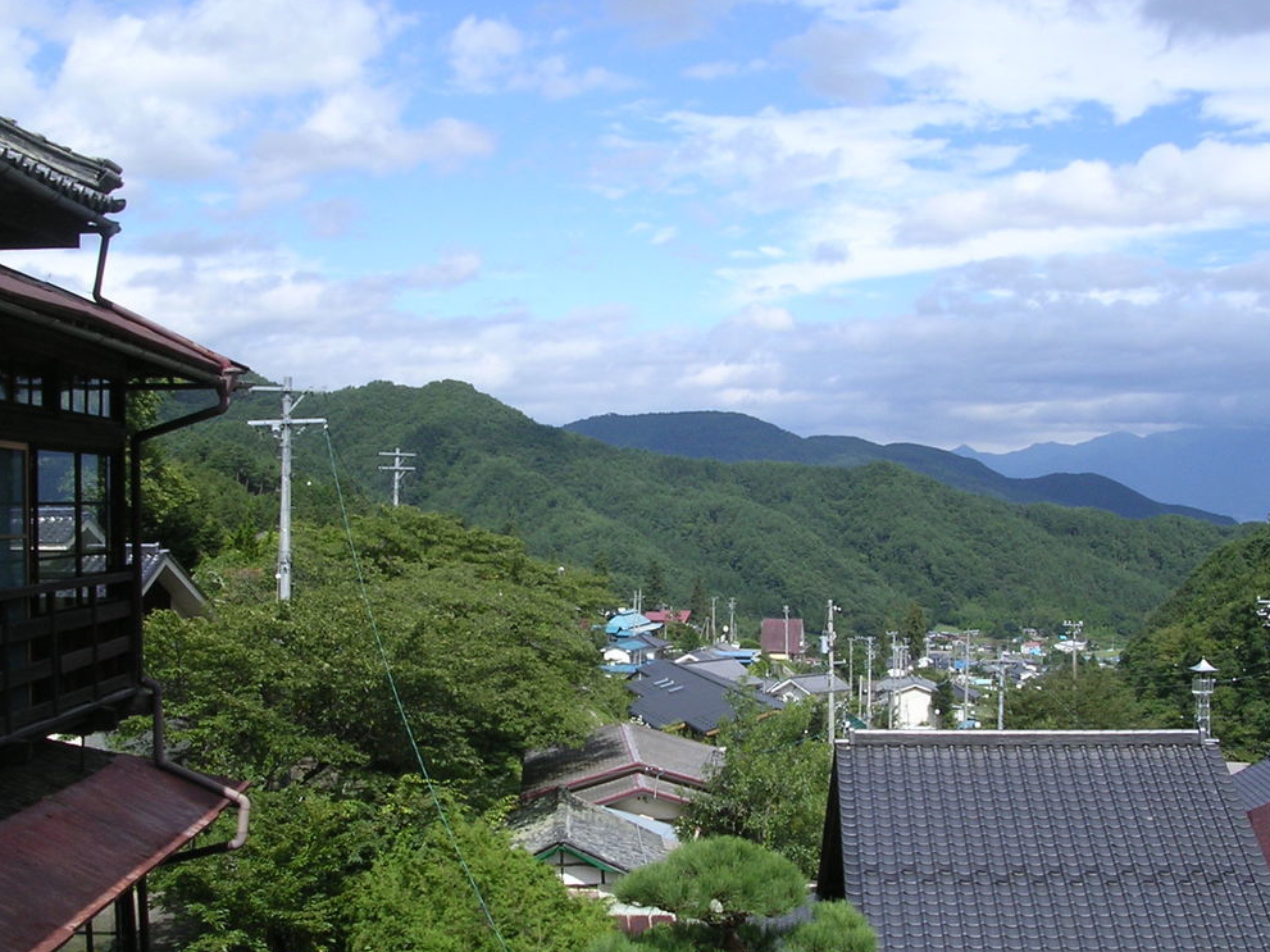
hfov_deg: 41.2
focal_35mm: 46
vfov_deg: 31.5
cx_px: 648
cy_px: 529
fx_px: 1687
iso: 100
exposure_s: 1/320
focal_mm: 5.8
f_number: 5.6
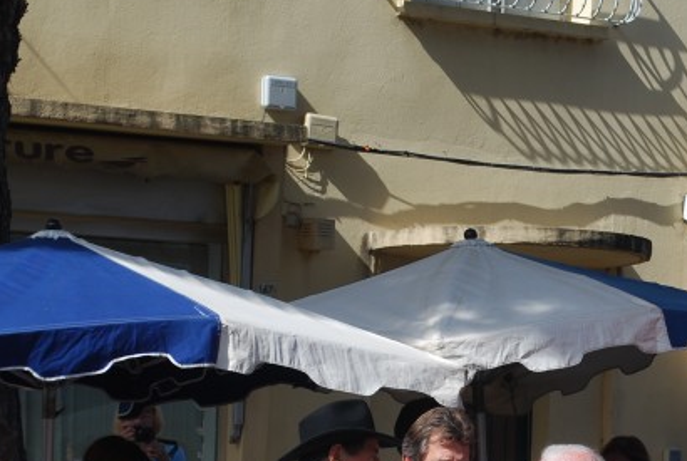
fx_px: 3077
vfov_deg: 8.6
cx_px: 603
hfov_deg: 12.6
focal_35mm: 161
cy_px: 318
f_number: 8
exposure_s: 1/250
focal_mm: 55
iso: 100
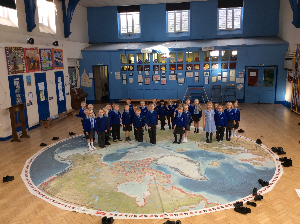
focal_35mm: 32
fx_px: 277
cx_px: 150
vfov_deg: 44.1
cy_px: 112
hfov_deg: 56.9
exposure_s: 1/33
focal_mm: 3.3
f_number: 2.4
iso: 32
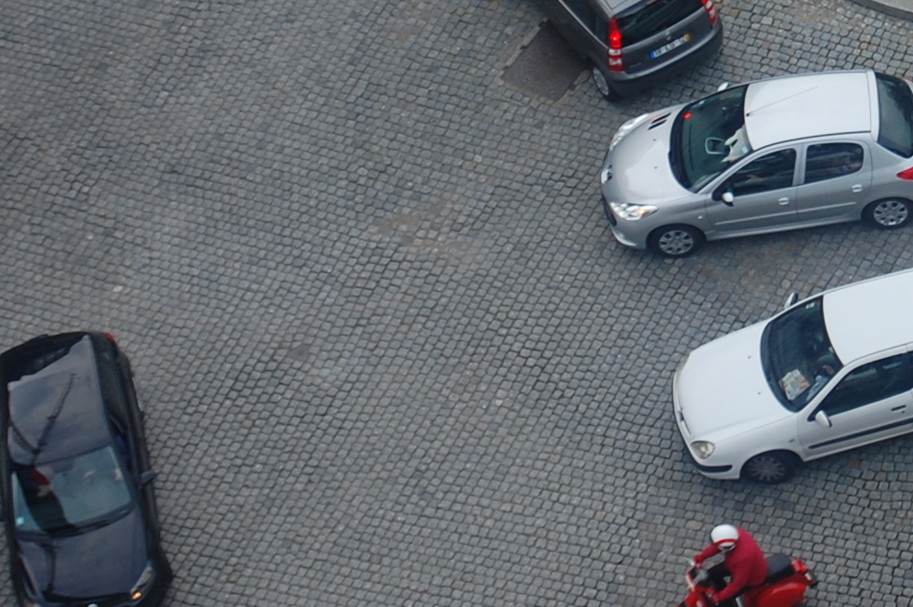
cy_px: -72
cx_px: 837
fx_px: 6397
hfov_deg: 8.1
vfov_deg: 5.4
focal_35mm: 253
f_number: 6.3
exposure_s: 1/160
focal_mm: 55
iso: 200
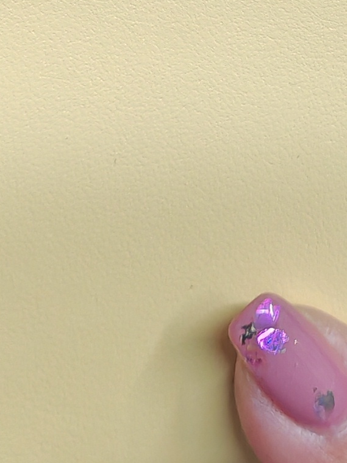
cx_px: 473
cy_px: -328
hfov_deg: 10.7
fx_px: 1805
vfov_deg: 13.4
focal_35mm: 135
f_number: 1.9
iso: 64
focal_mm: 5.3
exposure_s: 1/100
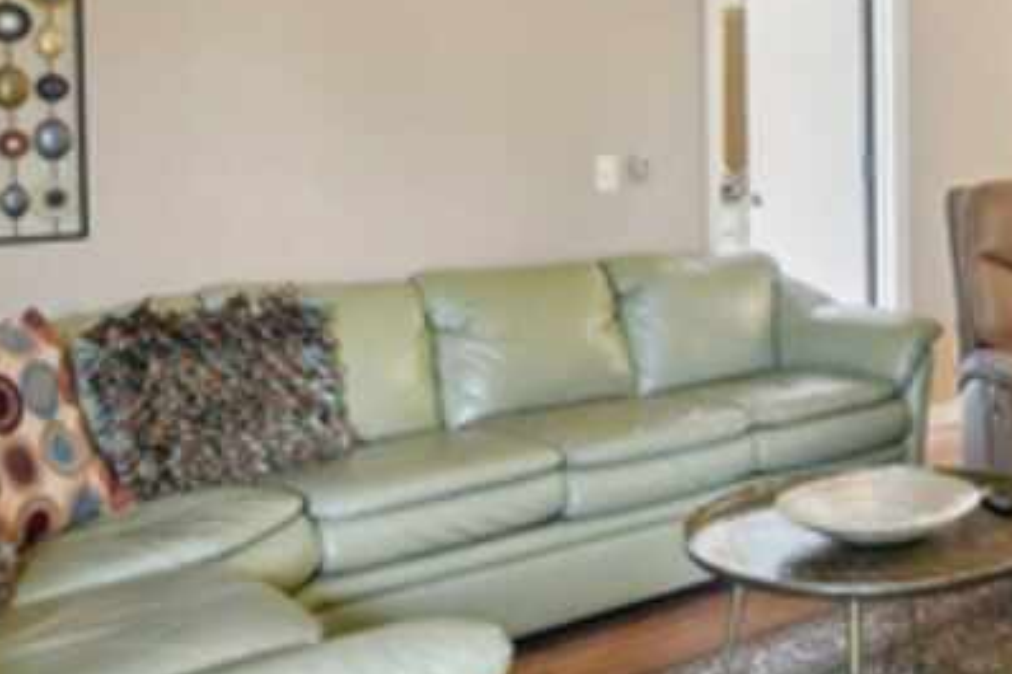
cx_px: 994
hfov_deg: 39.0
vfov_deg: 29.3
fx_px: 1264
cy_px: 160
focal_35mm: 45
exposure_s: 1/5
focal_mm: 14
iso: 400
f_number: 8
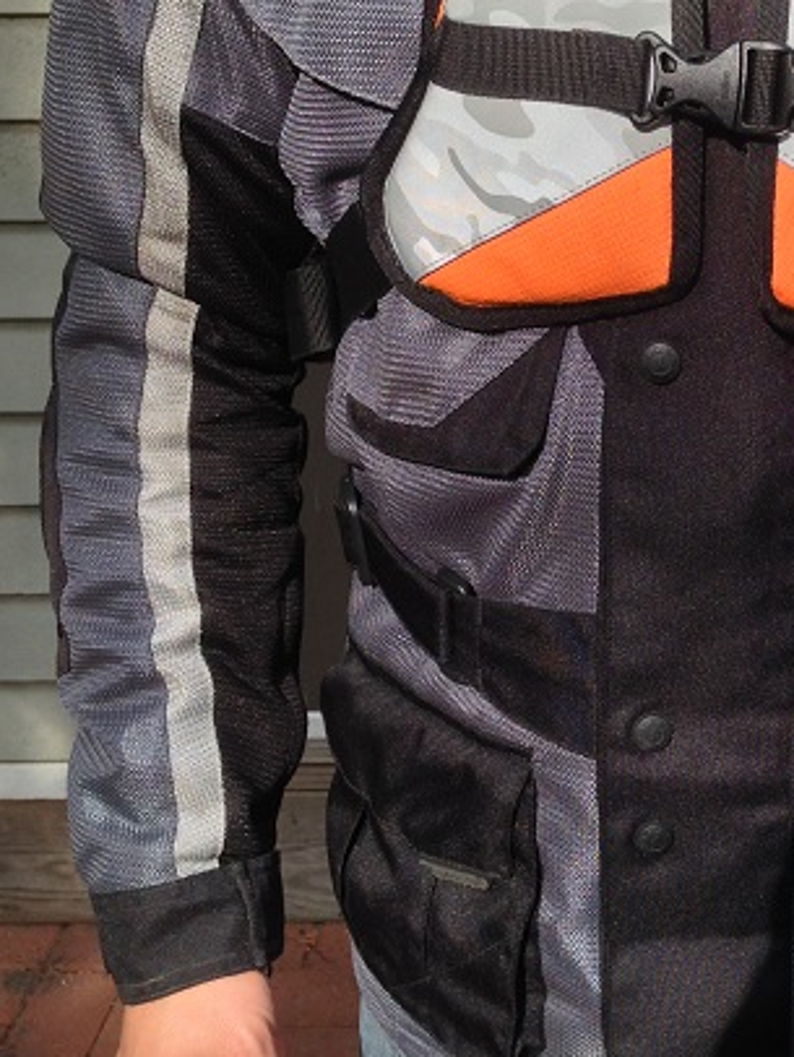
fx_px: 1986
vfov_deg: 29.5
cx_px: 687
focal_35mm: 65
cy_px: 331
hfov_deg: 22.2
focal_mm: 4.12
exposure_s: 1/171
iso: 50
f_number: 2.4
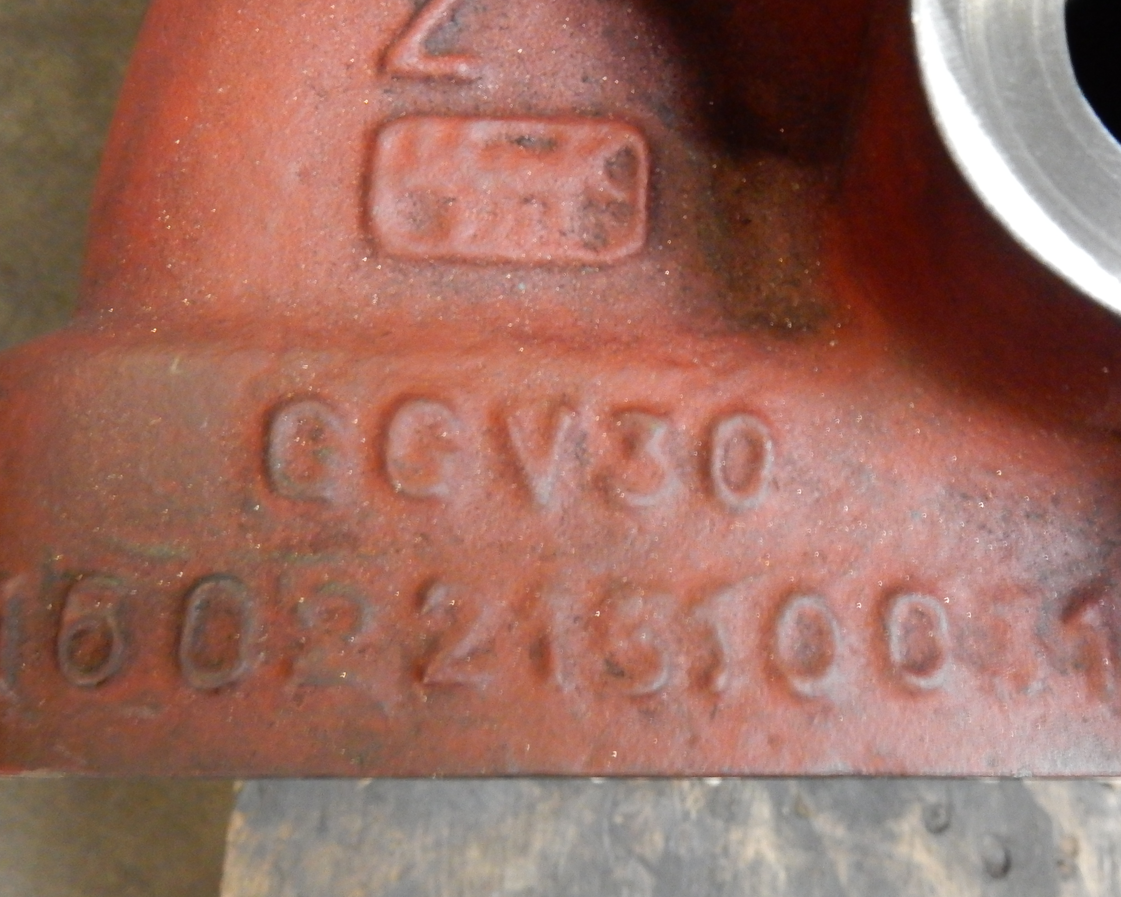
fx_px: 1360
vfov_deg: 36.5
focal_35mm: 41
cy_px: 432
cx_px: 707
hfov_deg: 44.4
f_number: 4
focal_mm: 5.4
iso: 800
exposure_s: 1/4
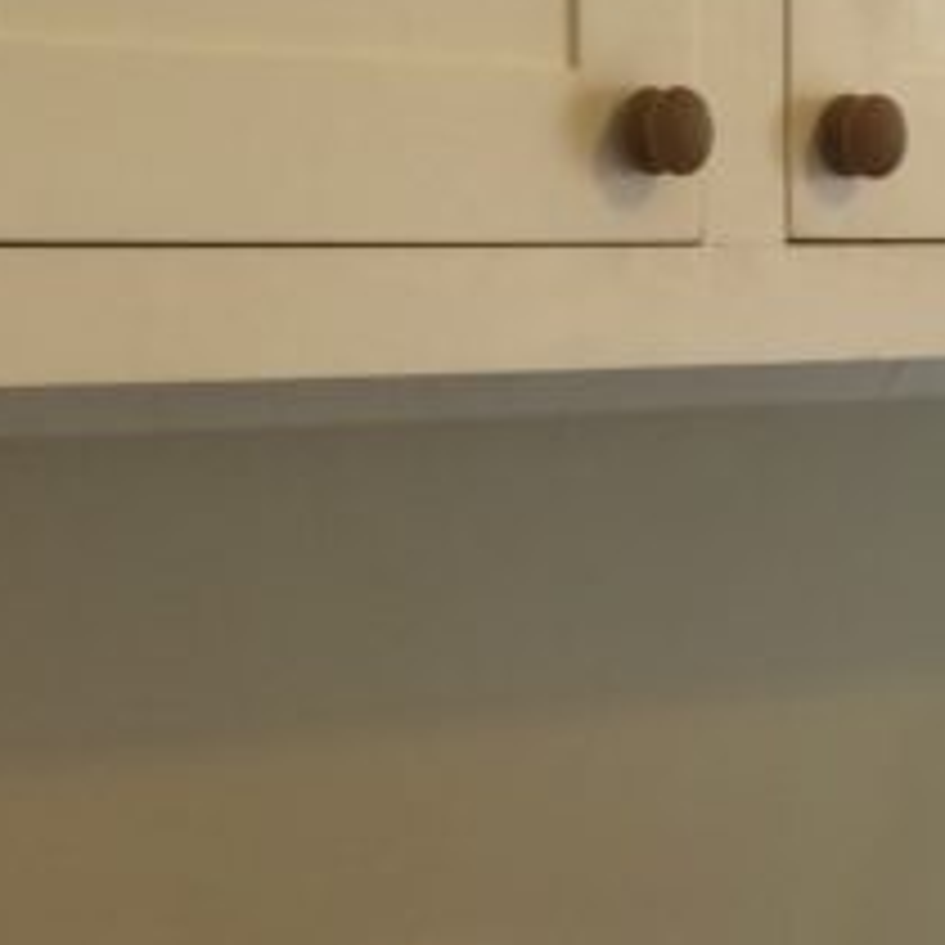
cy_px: 1593
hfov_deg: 13.4
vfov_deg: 12.6
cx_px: 909
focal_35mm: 129
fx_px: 3984
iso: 80
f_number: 2.2
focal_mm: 4.12
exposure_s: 1/30
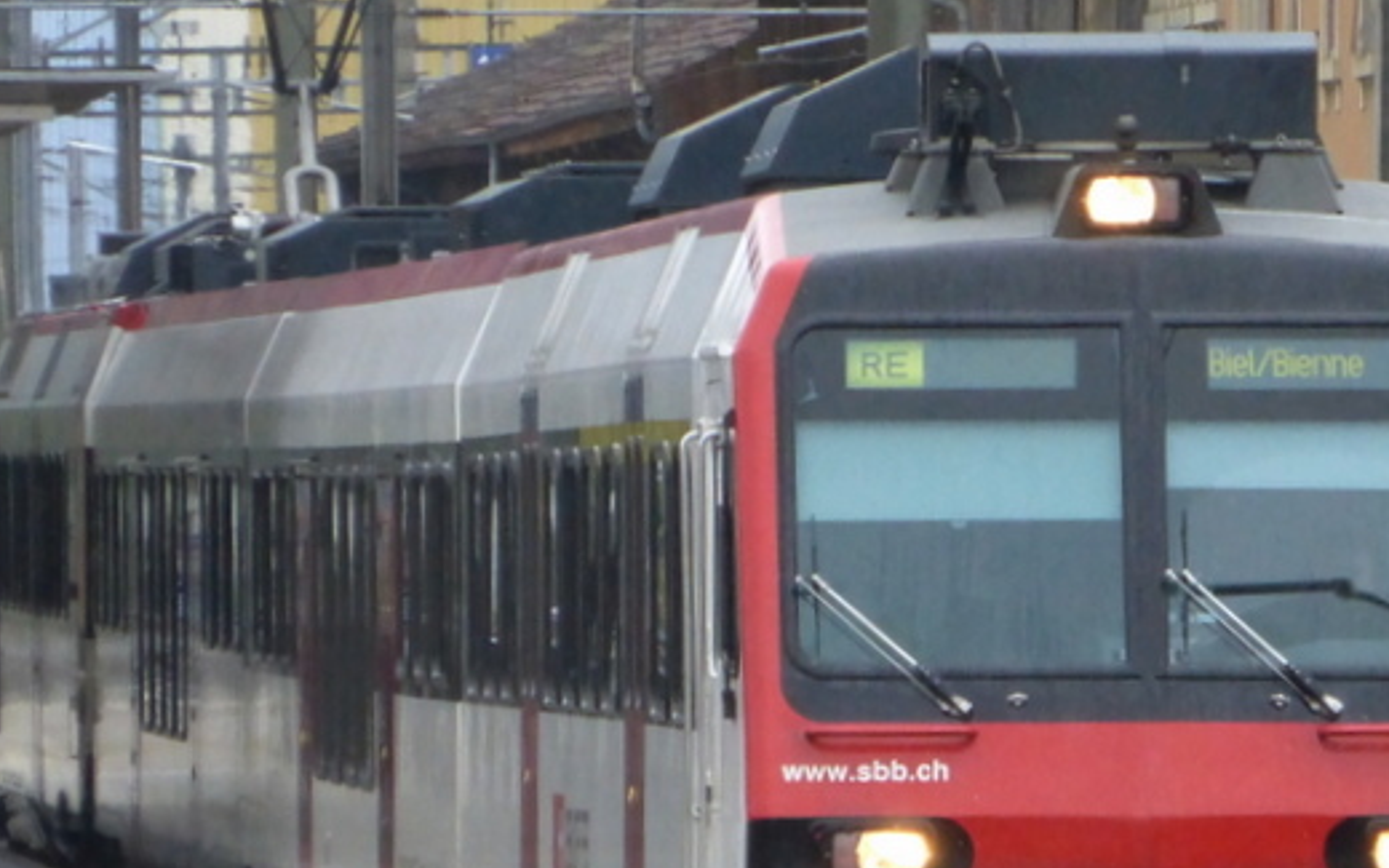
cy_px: 582
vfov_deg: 1.6
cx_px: 994
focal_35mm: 817
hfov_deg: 2.6
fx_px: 30927
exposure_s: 1/200
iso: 500
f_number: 5.9
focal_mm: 65
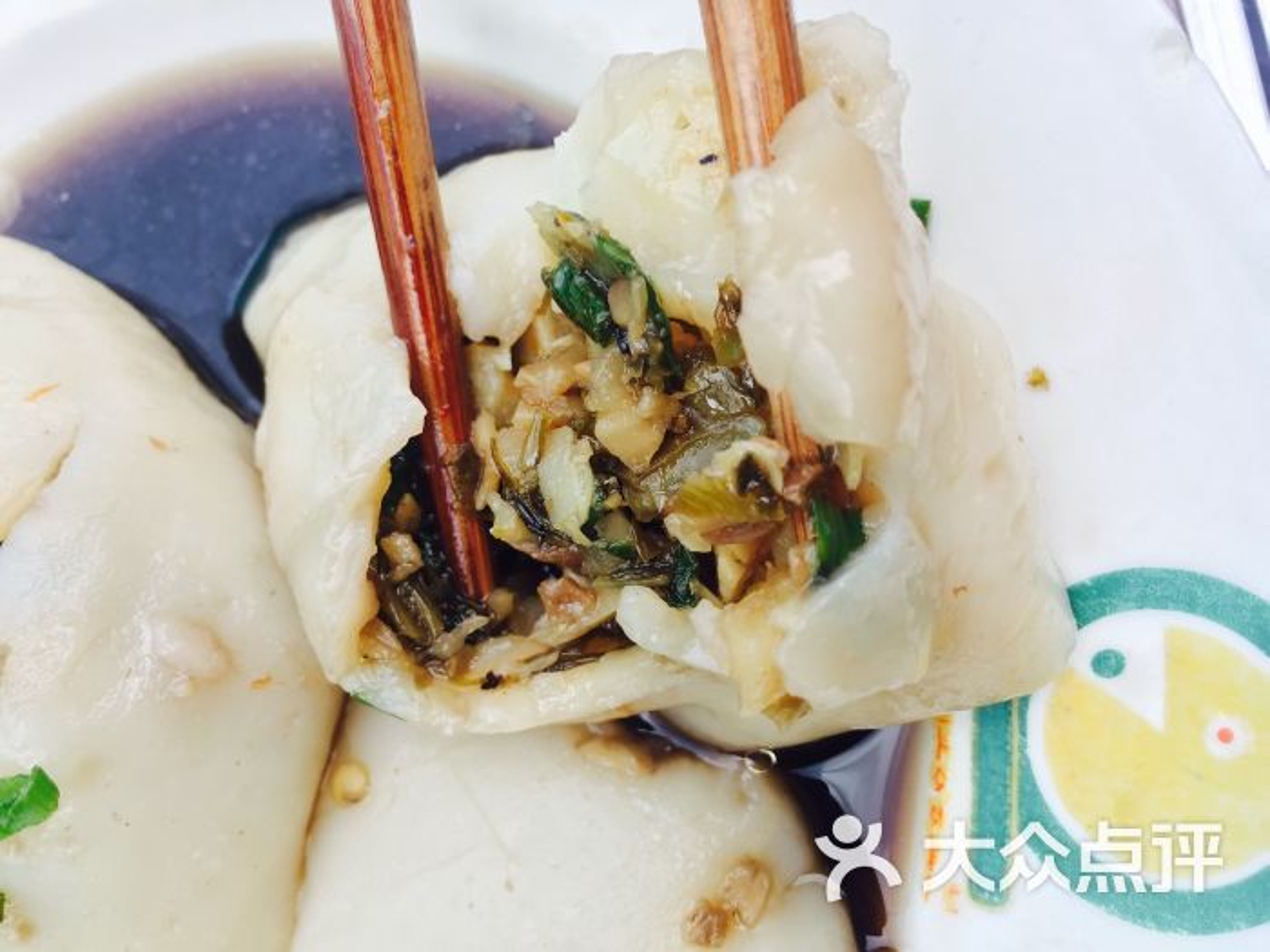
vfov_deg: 48.2
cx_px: 635
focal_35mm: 29
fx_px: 1064
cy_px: 476
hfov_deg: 61.7
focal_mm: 4.15
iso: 32
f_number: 2.2
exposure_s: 1/143
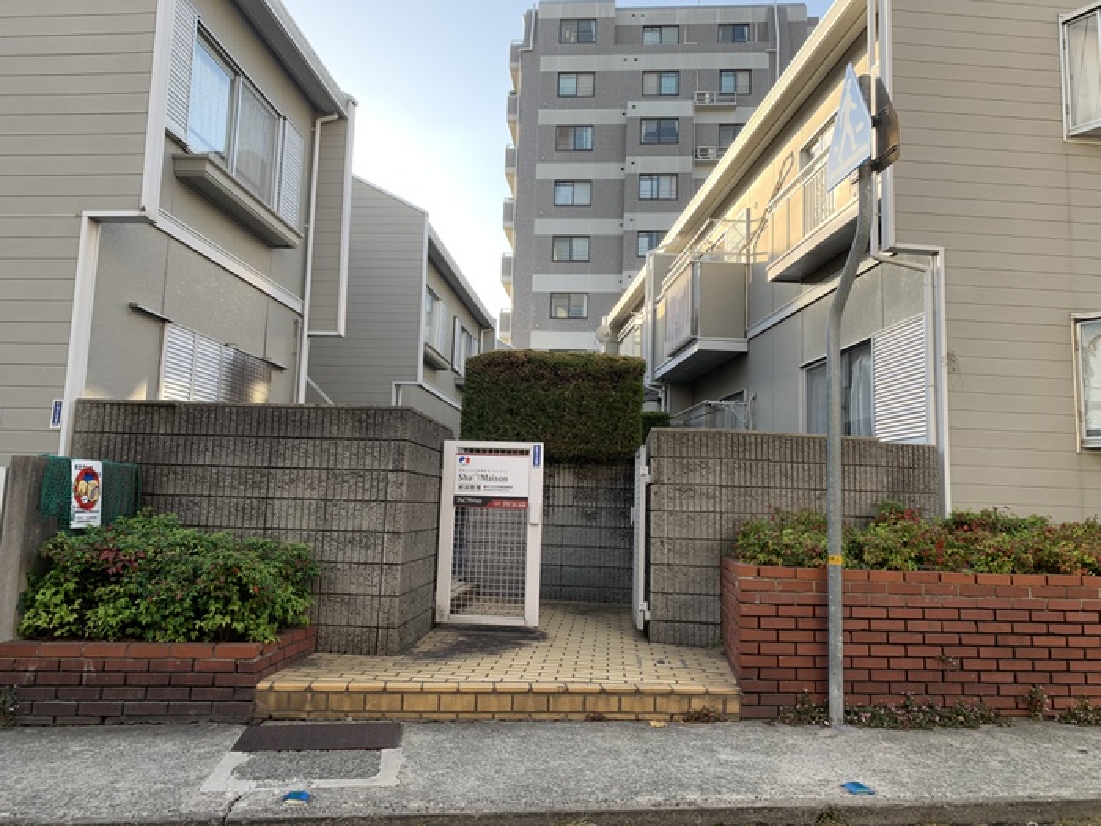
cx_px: 550
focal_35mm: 26
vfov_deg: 53.1
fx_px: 827
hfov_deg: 67.3
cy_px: 413
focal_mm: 4.25
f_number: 1.8
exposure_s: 1/313
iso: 25
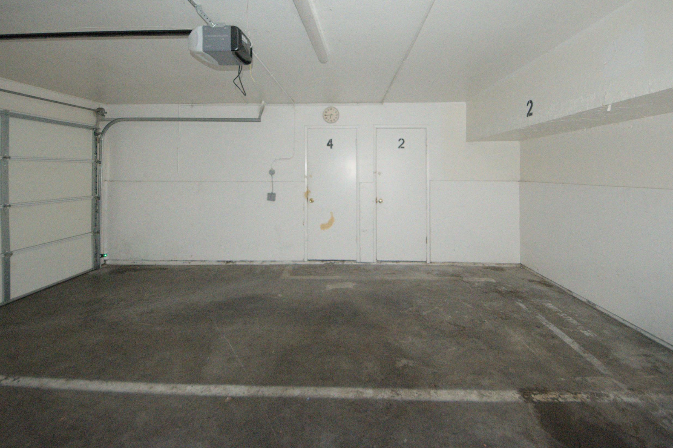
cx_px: 340
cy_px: 169
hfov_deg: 100.4
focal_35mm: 15
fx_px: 280
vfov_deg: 75.9
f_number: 4.5
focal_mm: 8
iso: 2800
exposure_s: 1/60
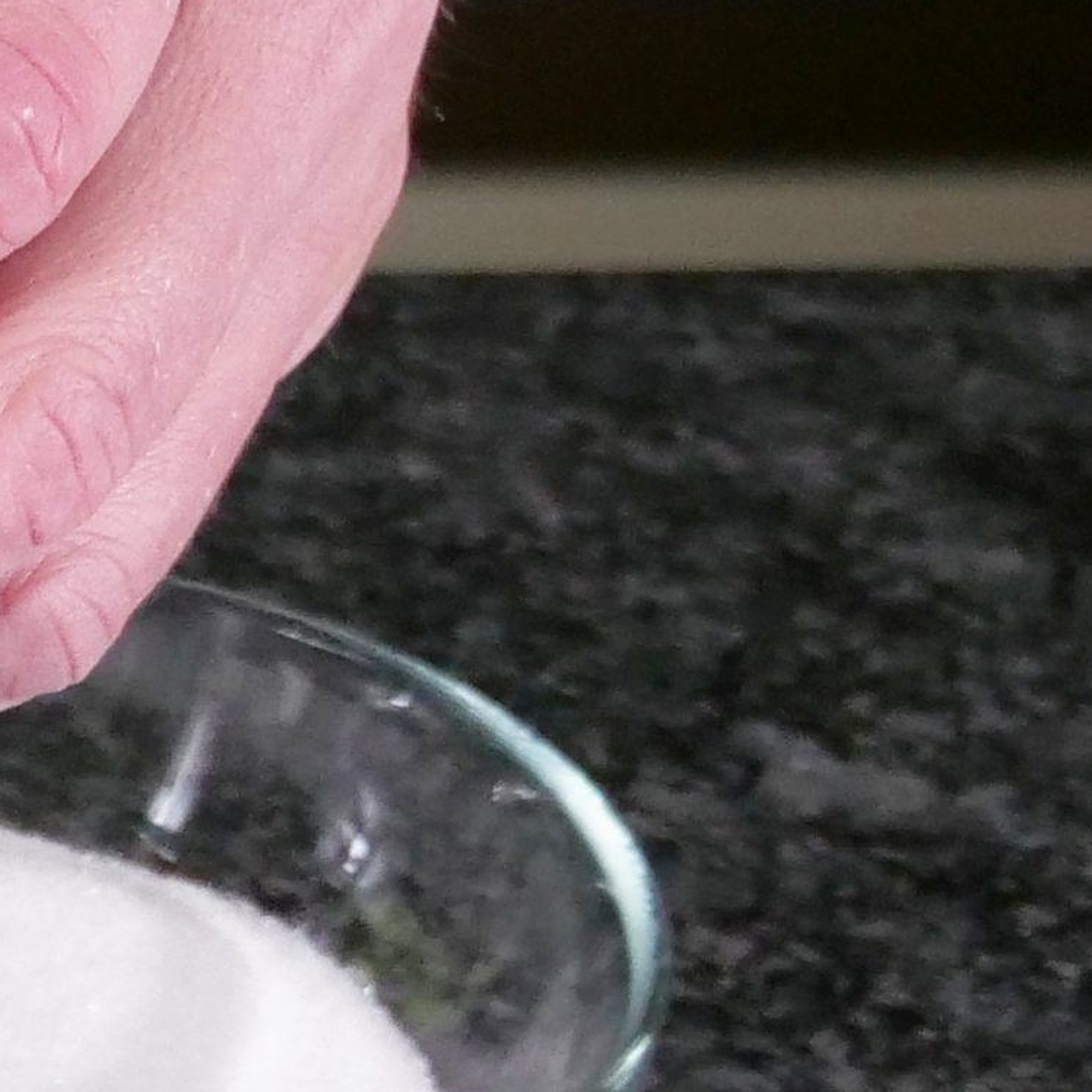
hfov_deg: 7.7
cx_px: -2276
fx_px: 6995
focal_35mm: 196
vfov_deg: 8.8
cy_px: 1330
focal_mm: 16
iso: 800
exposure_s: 1/60
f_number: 2.8
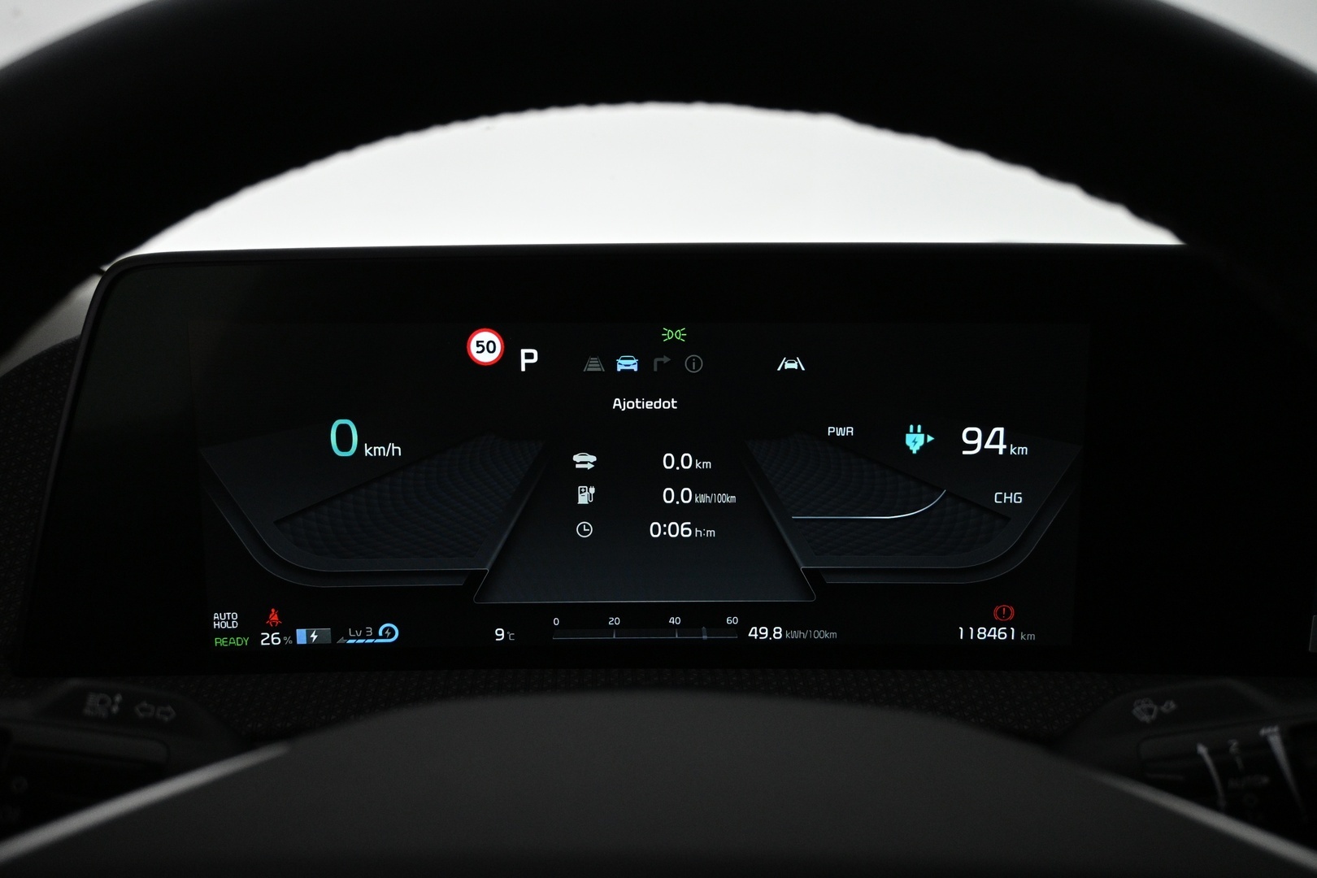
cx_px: 658
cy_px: 439
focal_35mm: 28
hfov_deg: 65.9
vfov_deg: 46.8
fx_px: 1015
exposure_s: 1/125
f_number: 3.8
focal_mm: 18.5
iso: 1600
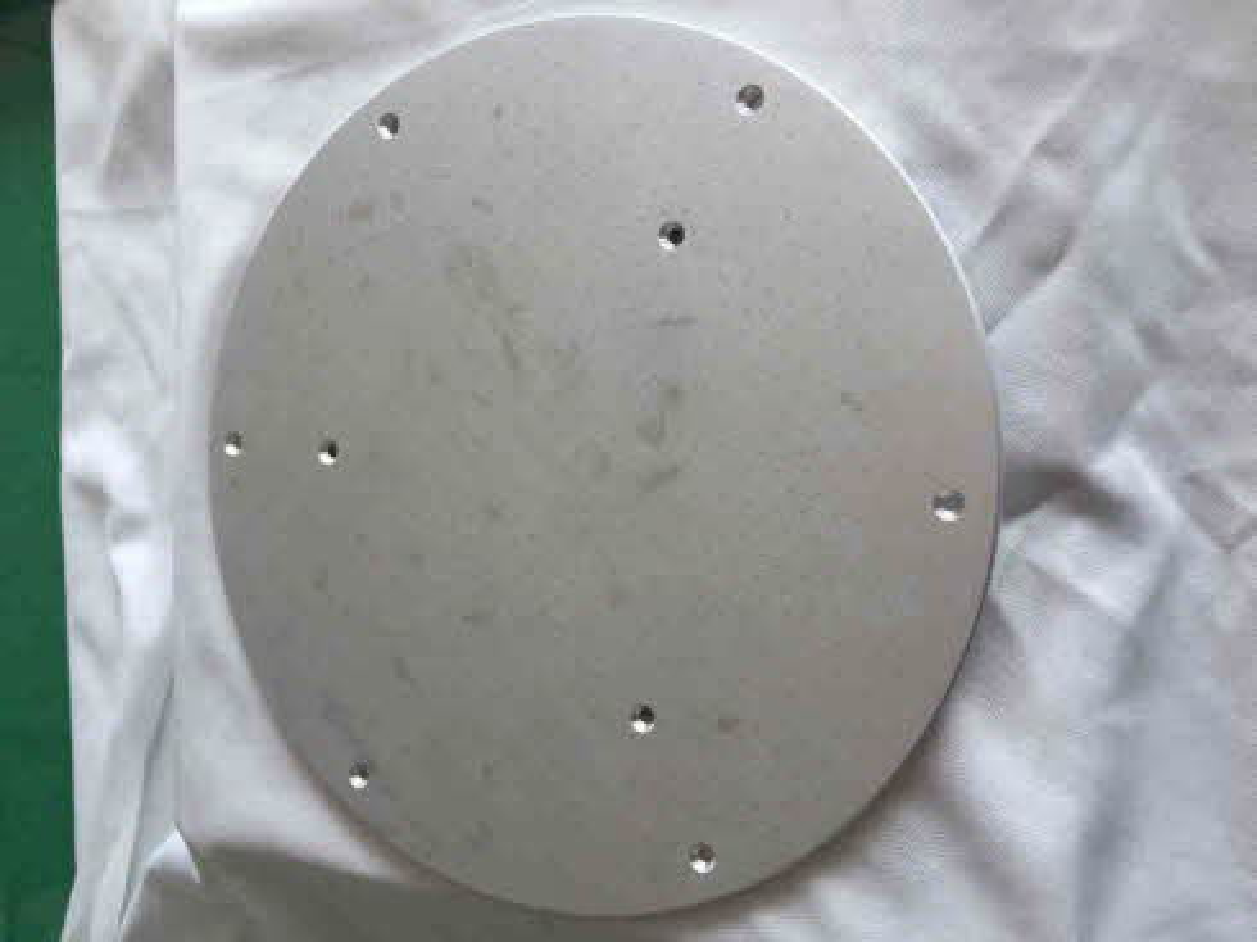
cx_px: 628
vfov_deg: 48.2
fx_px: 1053
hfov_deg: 61.7
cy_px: 471
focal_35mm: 29
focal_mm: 4.15
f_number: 2.2
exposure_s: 1/168
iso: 32
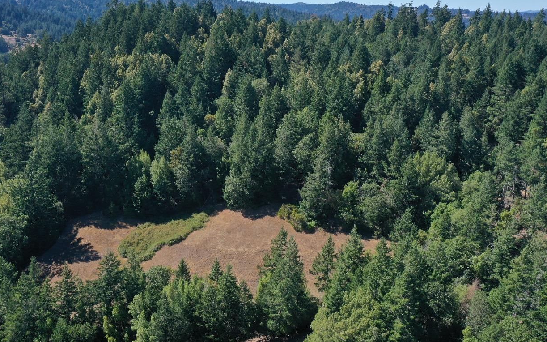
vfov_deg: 36.2
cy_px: 187
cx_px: 230
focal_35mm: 35
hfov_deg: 55.1
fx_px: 522
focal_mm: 10.26
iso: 100
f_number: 5.6
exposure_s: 1/400
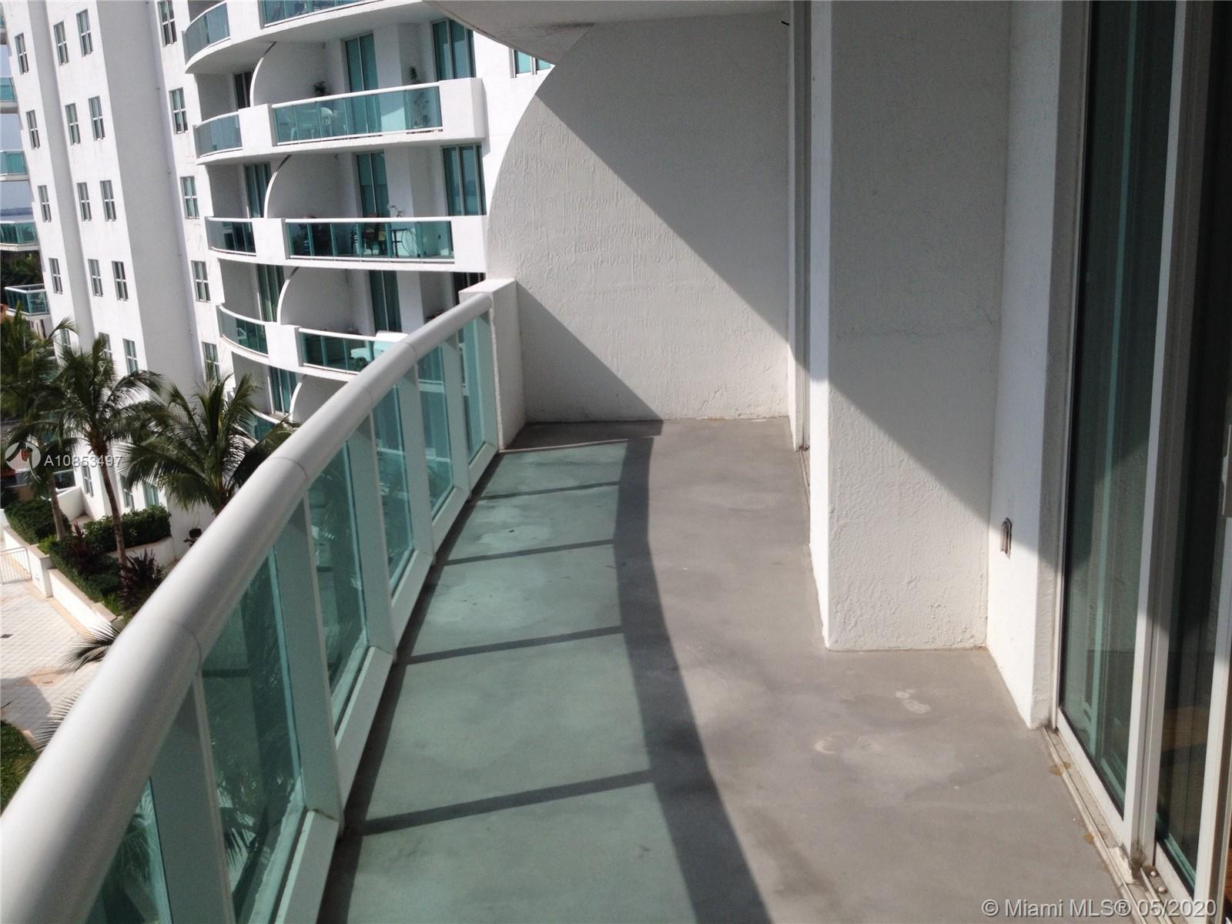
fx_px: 1246
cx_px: 616
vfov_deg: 40.7
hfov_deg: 52.6
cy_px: 462
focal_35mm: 35
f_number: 2.4
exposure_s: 1/3067
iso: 50
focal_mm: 4.28
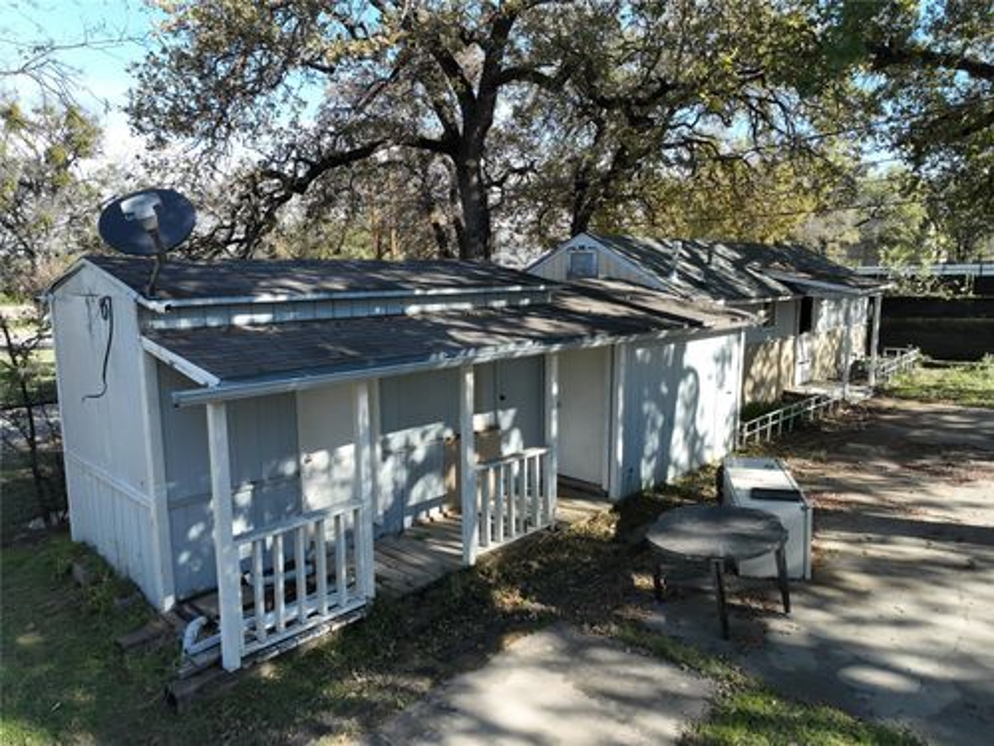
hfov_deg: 71.6
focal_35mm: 24
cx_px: 497
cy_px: 373
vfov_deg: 56.8
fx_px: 689
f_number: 3.5
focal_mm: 12.29
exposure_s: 1/100
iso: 400
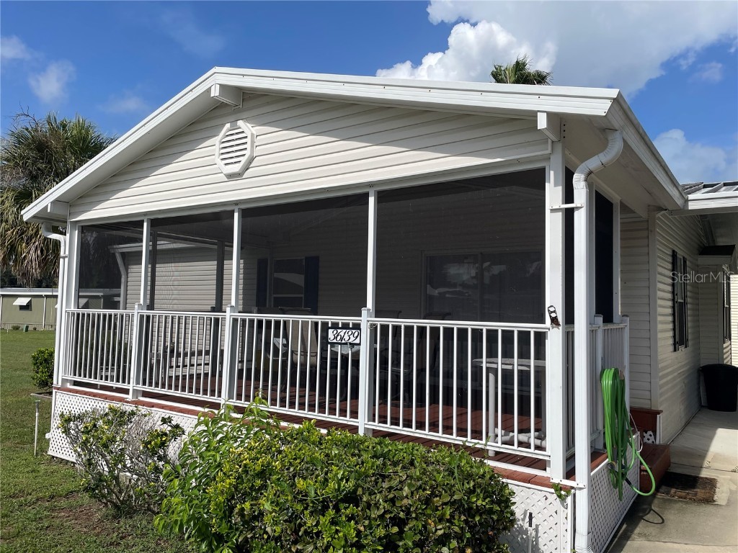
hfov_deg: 67.3
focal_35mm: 26
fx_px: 554
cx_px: 369
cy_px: 276
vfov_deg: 53.1
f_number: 1.6
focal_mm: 4.2
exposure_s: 1/5556
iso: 32
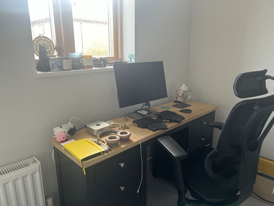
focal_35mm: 26
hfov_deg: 67.3
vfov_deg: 53.1
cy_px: 103
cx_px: 137
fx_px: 206
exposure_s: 1/60
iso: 200
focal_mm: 5.1
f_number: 1.6
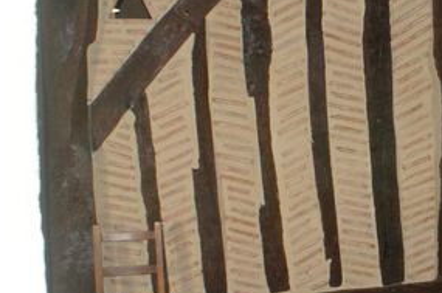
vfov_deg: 18.4
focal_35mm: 74
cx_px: 485
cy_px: 148
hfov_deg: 25.4
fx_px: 907
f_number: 5.6
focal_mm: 18
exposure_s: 1/60
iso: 400
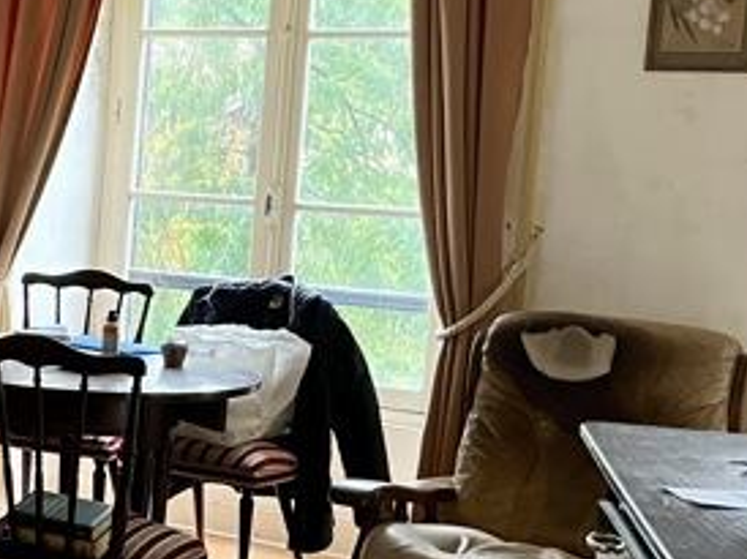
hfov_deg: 22.6
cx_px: -259
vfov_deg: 19.4
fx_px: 1639
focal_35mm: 76
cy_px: 251
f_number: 1.6
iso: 500
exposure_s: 1/51
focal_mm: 5.1
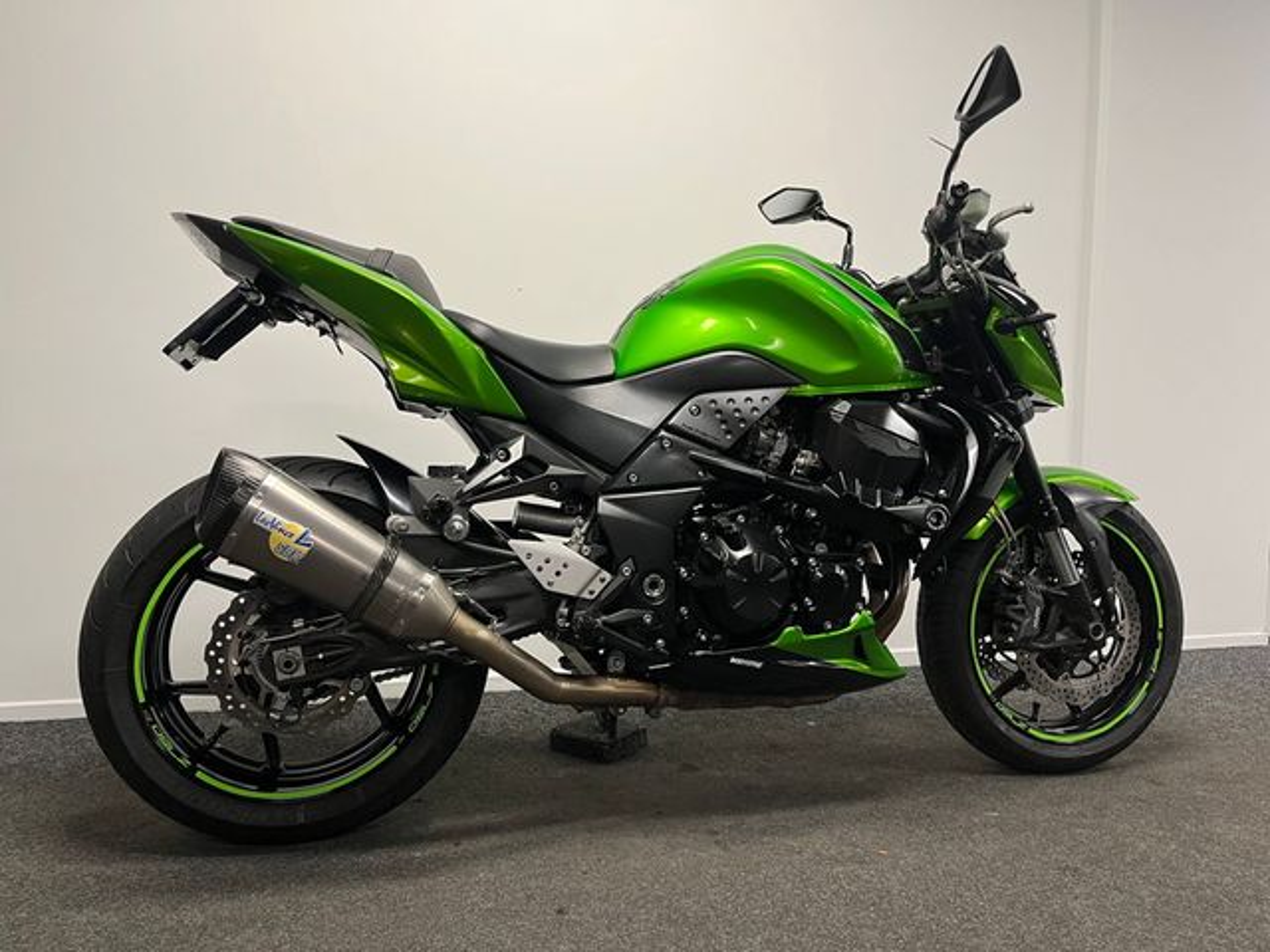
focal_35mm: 26
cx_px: 635
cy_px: 476
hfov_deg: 67.3
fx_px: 954
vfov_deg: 53.1
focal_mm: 5.1
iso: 100
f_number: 1.6
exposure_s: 1/50
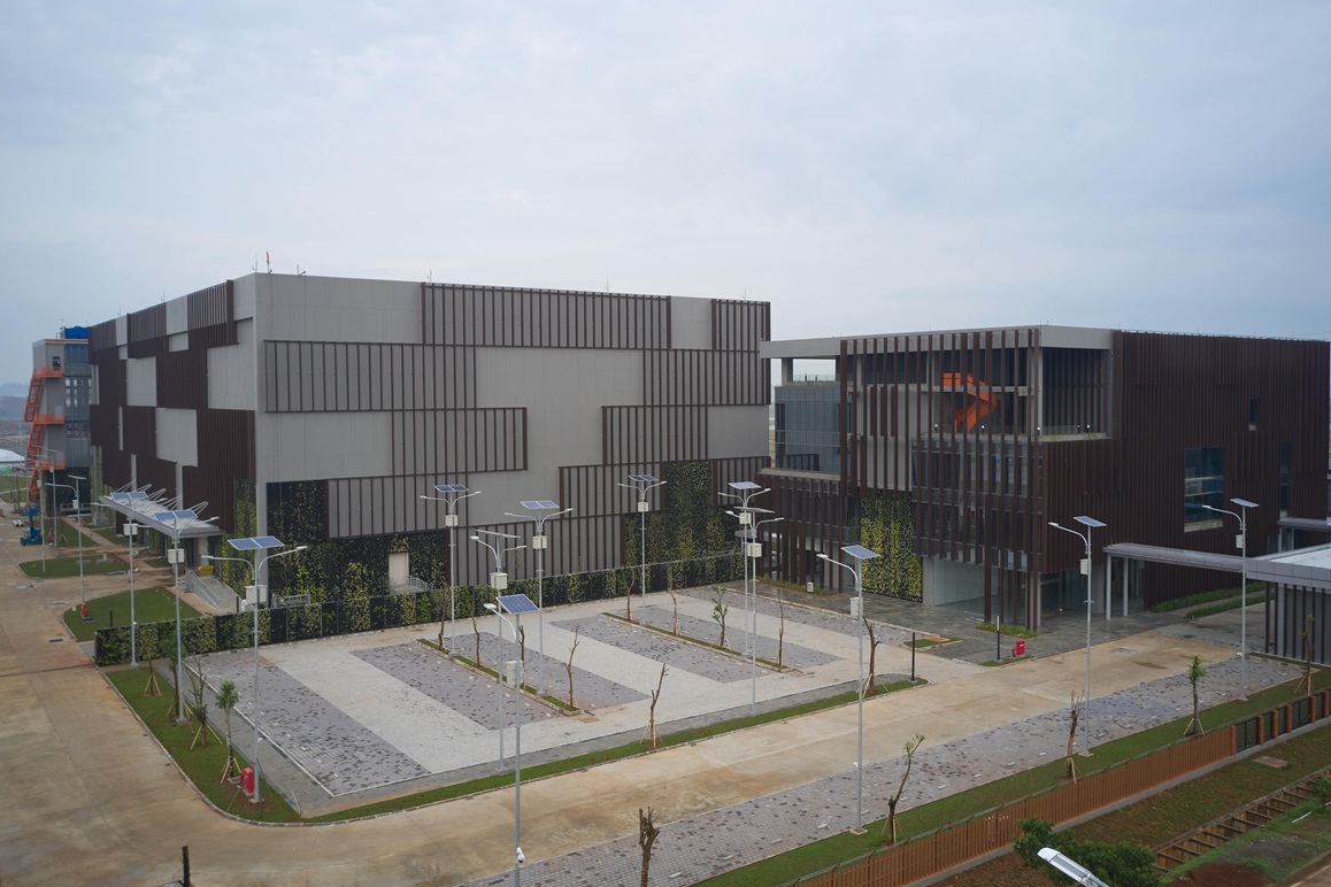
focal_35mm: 29
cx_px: 679
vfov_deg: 45.0
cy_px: 431
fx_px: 1072
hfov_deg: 63.7
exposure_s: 1/120
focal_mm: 10.26
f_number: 4
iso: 100
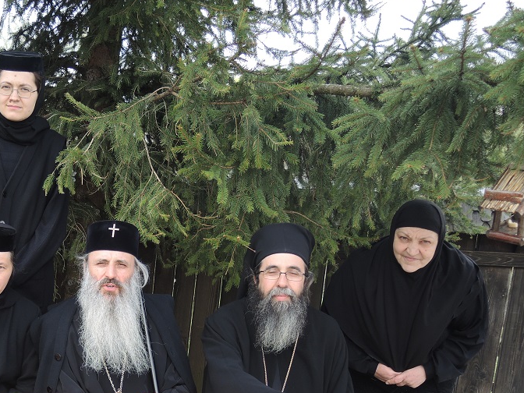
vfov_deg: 28.3
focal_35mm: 50
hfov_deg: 36.8
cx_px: 103
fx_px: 757
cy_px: 328
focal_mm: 6
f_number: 2
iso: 80
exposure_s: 1/200
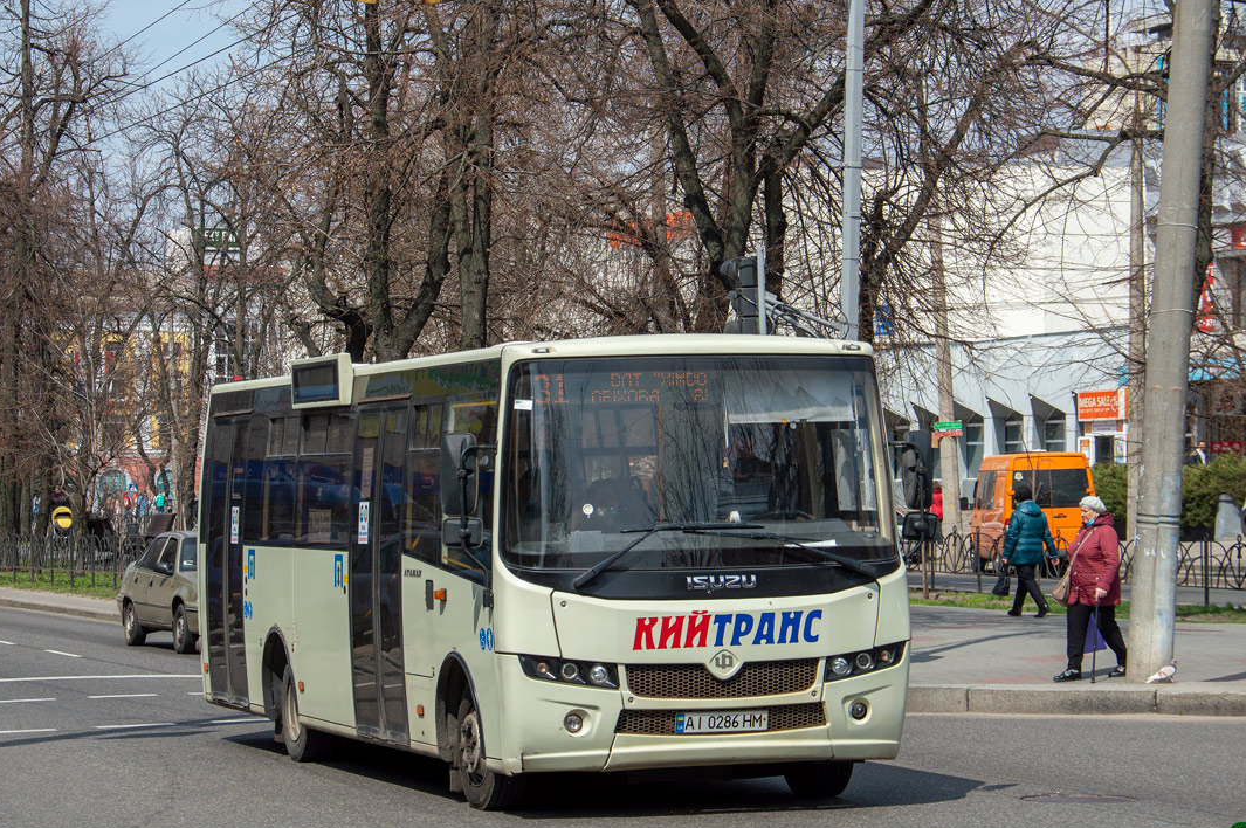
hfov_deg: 23.1
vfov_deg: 15.5
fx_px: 3043
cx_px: 593
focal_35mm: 88
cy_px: 391
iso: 100
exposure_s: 1/640
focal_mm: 50
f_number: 8
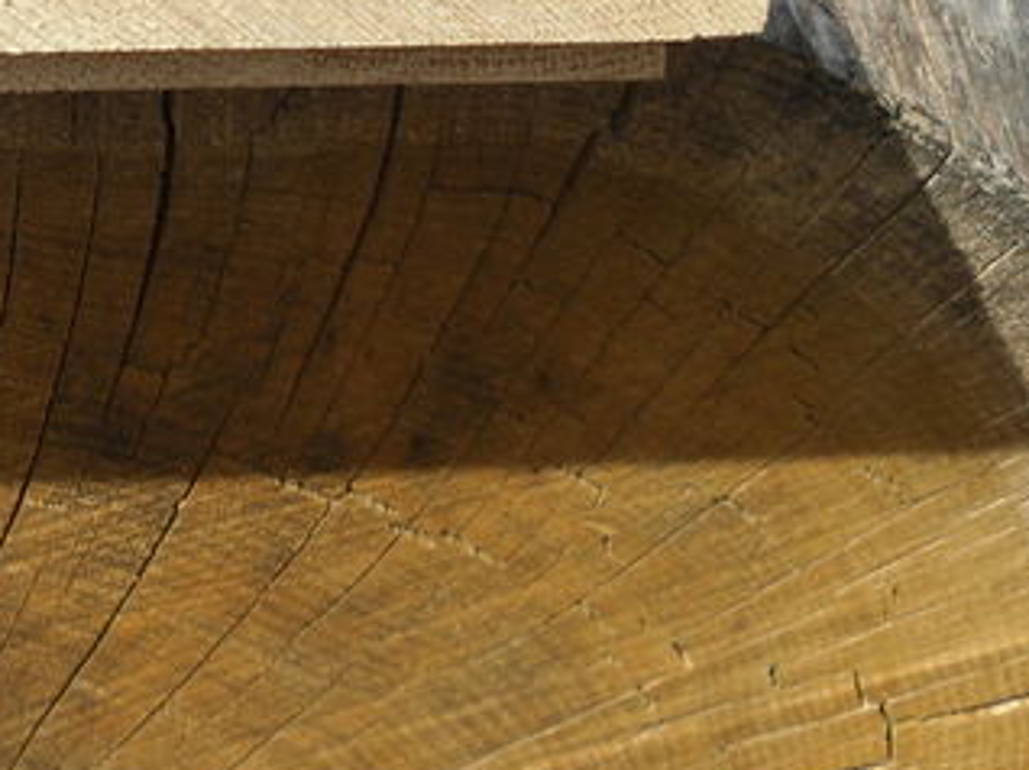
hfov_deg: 17.9
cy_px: 91
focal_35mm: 107
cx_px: 3
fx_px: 3178
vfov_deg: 13.7
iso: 80
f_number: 8.1
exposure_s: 1/158
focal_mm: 6
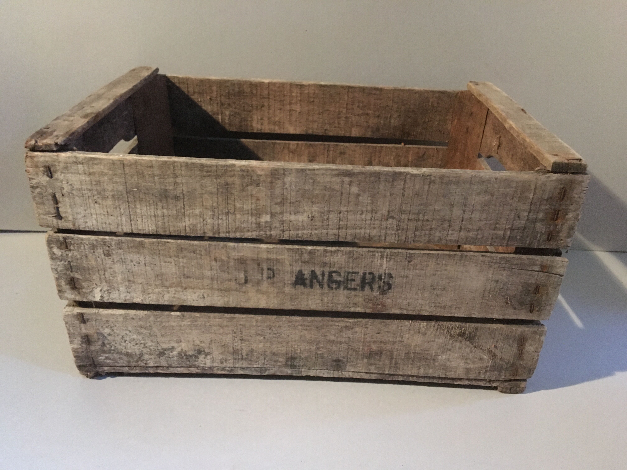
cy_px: 235
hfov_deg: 61.7
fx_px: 525
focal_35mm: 29
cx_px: 314
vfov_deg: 48.2
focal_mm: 4.15
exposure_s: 1/17
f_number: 2.2
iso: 500
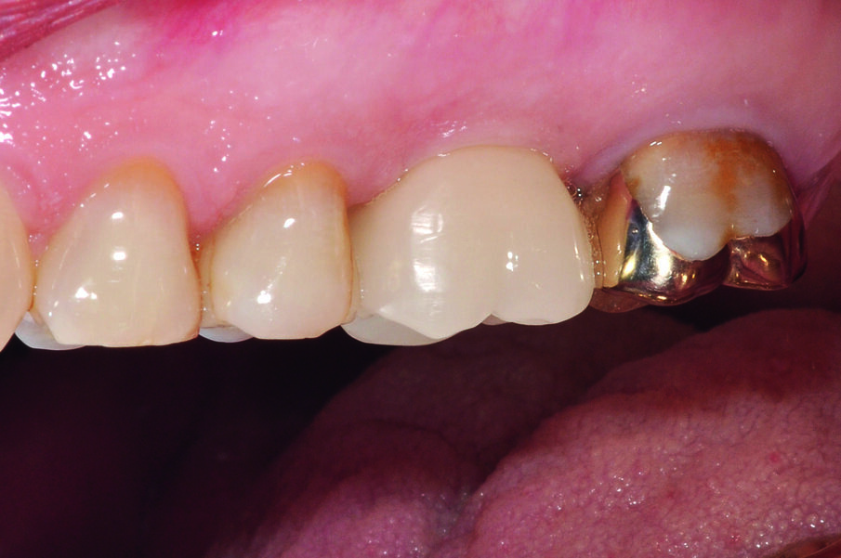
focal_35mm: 90
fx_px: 2100
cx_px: 420
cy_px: 279
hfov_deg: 22.6
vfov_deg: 15.2
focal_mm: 60
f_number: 22
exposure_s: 1/125
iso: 200
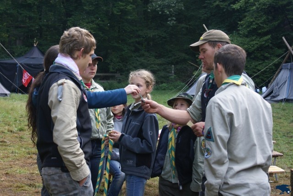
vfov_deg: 18.2
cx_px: 146
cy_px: 98
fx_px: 611
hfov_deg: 27.0
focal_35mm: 75
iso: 250
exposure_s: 1/80
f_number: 5.6
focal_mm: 50
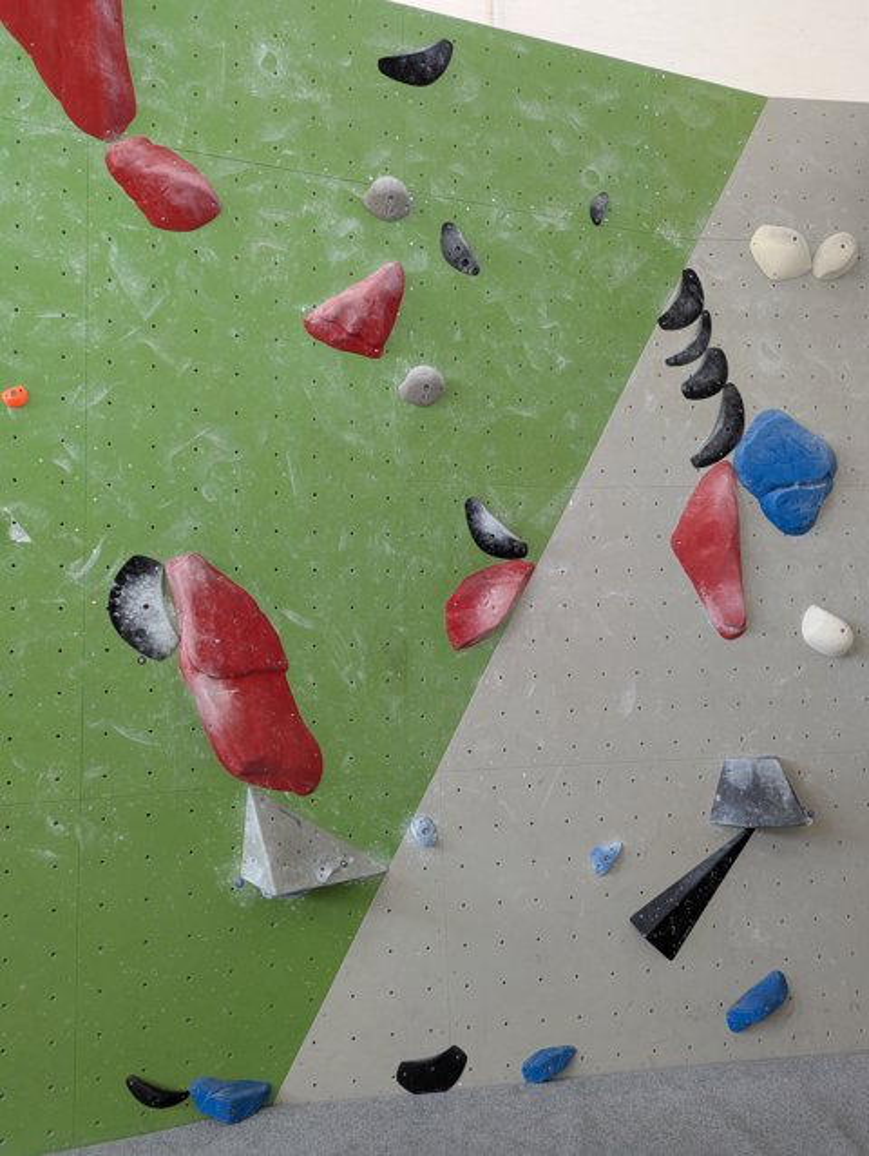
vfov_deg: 71.5
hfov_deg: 56.9
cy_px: 578
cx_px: 434
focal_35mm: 24
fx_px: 802
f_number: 1.85
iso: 64
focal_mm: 6.81
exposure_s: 1/25
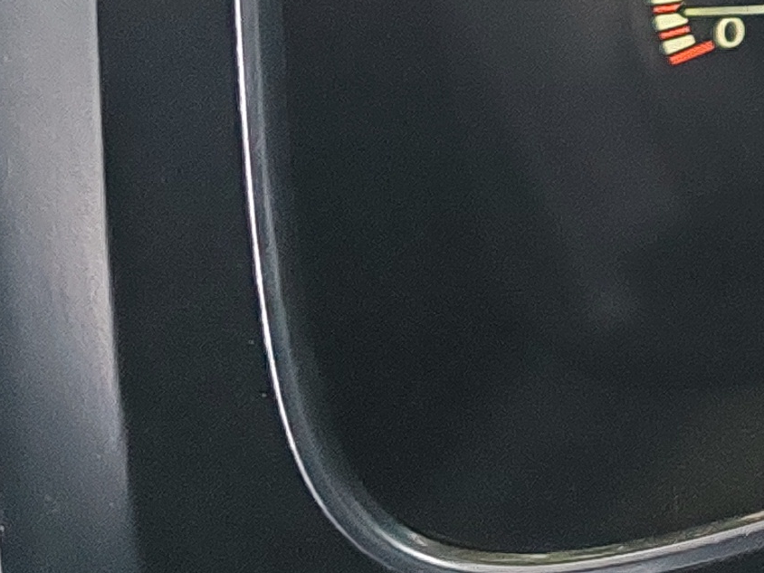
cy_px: -283
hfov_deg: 12.4
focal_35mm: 130
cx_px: 1763
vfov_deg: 11.0
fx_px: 2869
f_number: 1.9
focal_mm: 6.12
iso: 640
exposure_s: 1/100
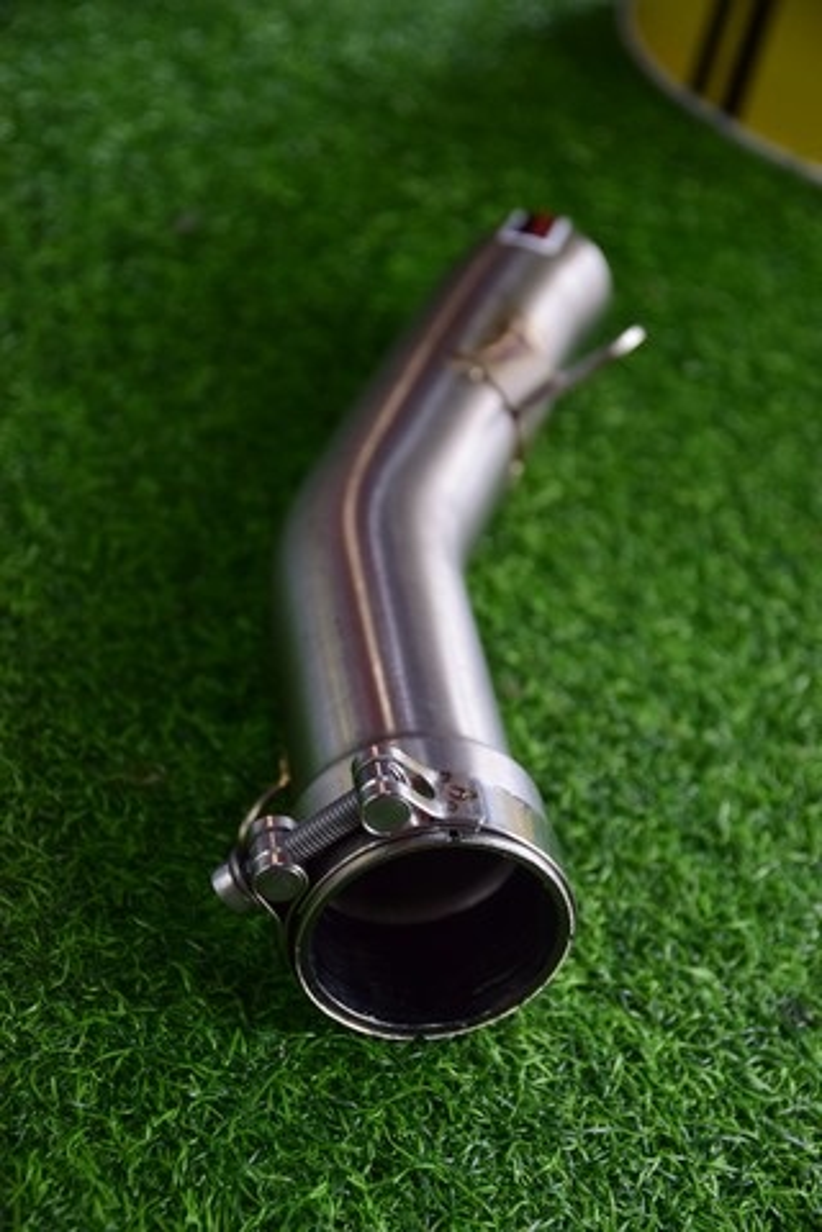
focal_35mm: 60
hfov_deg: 22.6
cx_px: 411
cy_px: 616
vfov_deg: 33.4
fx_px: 2055
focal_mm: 40
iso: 1000
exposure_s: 1/60
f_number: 3.5
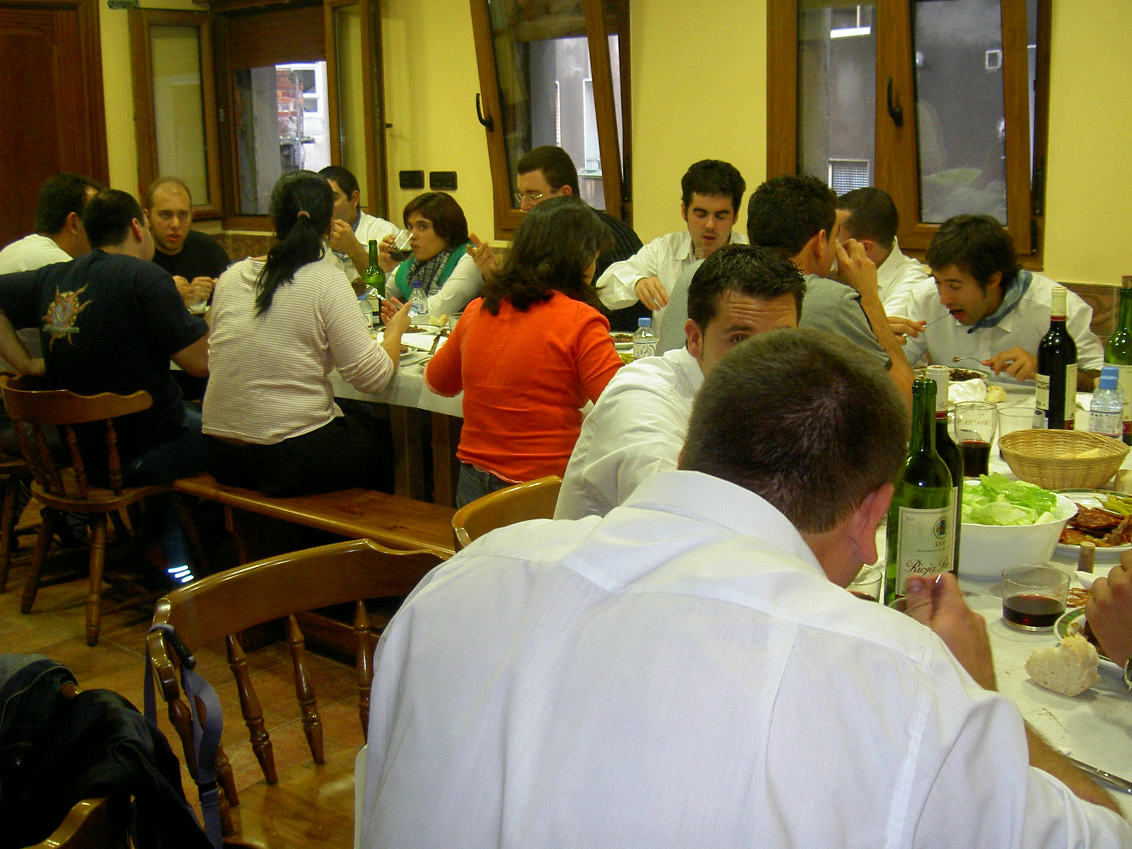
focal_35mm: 39
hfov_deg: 47.9
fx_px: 1275
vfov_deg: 36.8
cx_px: 566
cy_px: 424
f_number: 2.8
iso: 100
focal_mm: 8
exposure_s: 1/59.5
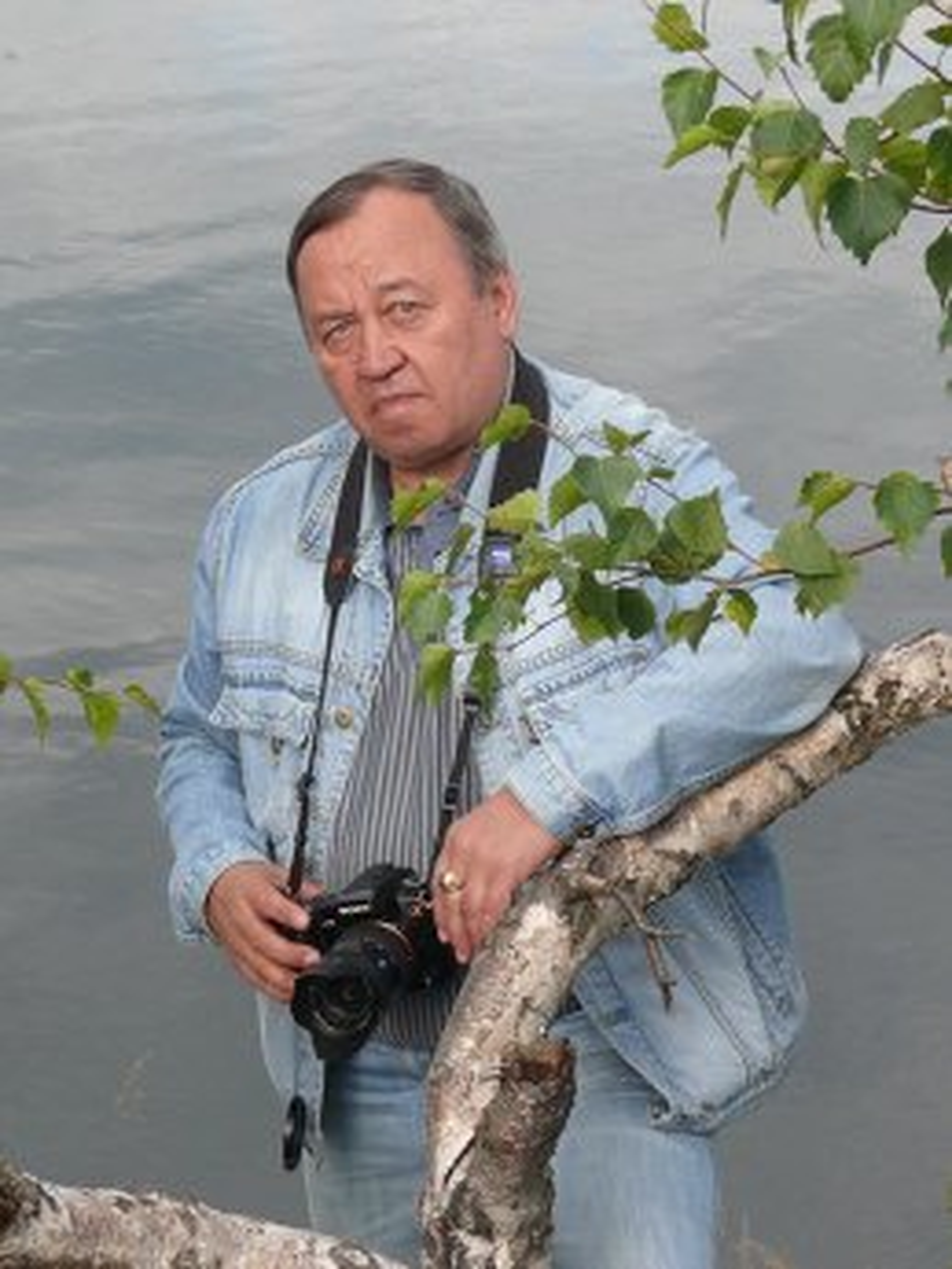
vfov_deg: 16.7
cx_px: 476
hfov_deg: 12.6
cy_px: 634
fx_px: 4324
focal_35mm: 118
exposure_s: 1/250
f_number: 4
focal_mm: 24.9
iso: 100
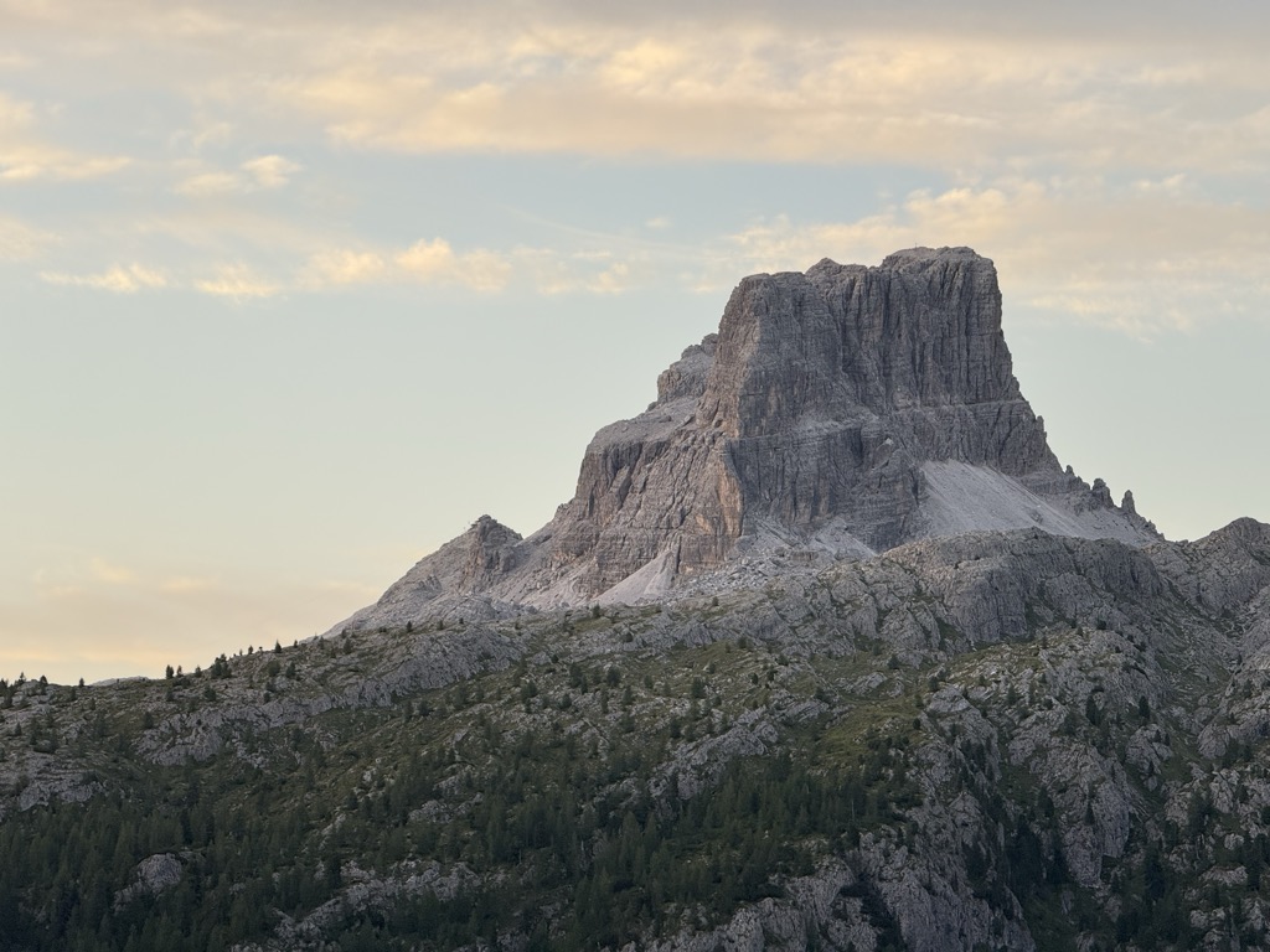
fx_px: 4403
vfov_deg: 12.3
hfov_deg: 16.4
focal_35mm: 120
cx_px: 635
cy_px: 476
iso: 50
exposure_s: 1/106
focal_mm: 15.66
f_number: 2.8
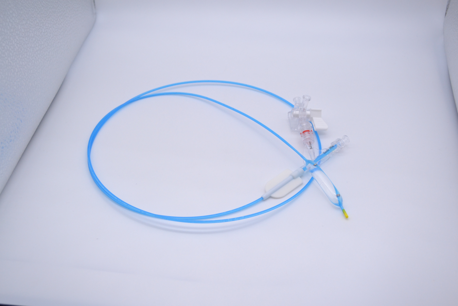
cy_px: 153
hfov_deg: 43.6
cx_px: 229
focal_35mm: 45
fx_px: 572
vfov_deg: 29.9
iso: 800
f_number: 5.6
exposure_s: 1/125
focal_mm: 30
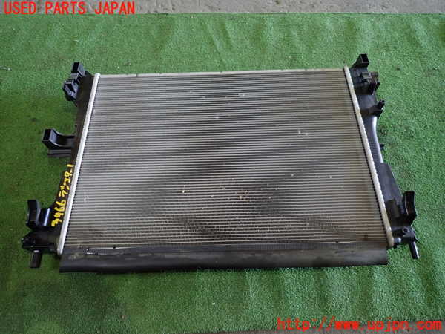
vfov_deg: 54.9
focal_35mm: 25
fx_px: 321
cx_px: 222
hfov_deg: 69.4
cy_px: 167
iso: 400
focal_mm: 4.5
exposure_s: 1/30
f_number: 2
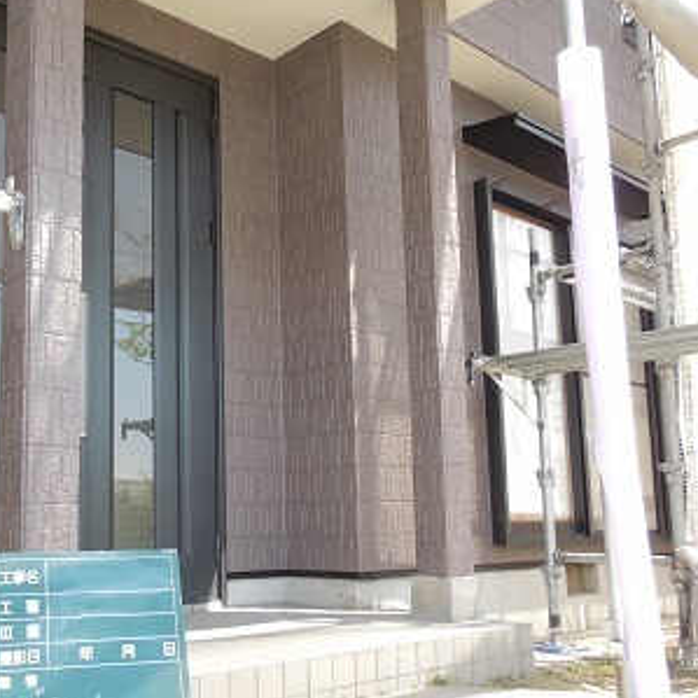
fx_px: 844
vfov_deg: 44.8
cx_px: 236
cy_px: 407
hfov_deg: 44.3
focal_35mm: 37
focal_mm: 4.5
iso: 100
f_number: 3.3
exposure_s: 1/100
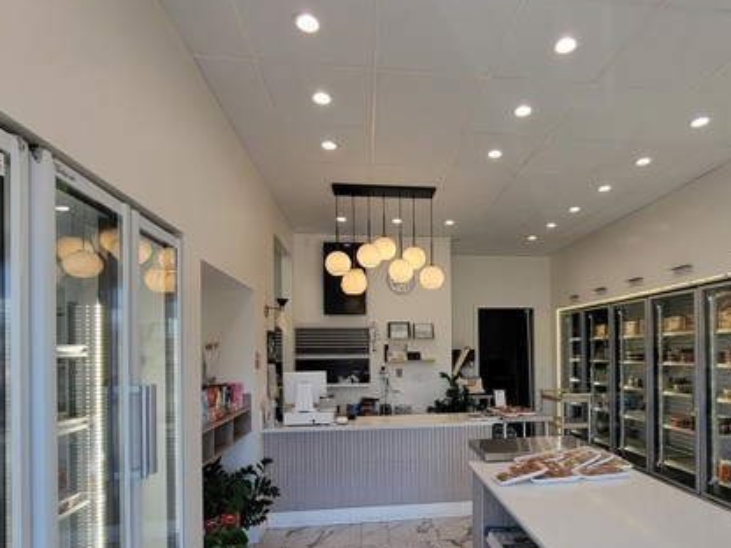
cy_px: 346
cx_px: 432
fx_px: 422
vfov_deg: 64.9
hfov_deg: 80.9
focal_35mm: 20
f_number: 2.2
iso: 50
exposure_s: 1/129
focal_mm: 2.2
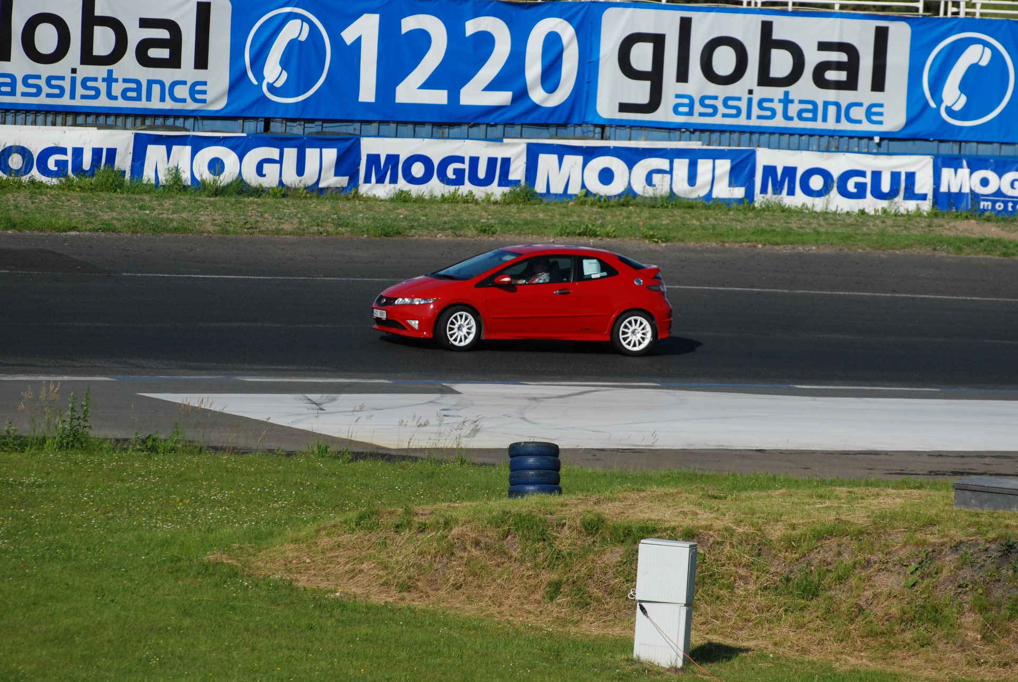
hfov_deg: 6.9
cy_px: 341
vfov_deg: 4.6
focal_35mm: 300
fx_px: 8493
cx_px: 509
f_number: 5.3
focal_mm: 200
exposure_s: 1/4000
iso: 400
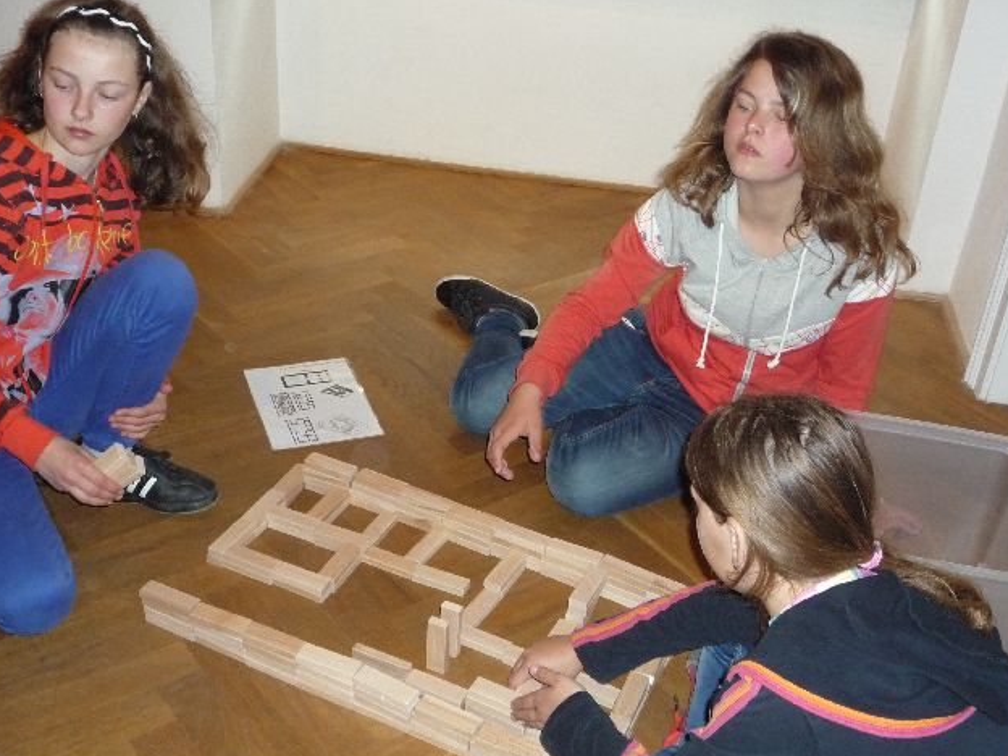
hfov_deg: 45.8
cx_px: 509
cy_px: 381
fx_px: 1194
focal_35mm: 41
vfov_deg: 35.1
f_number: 4.3
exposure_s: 1/30
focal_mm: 7
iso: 400
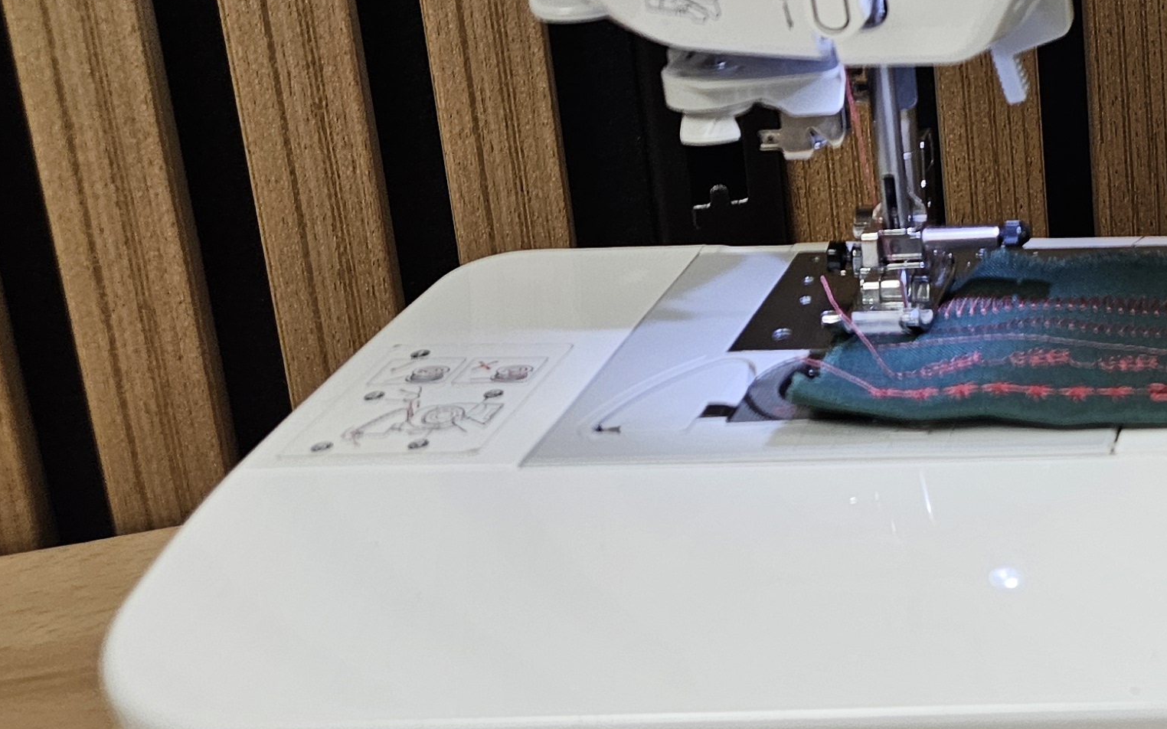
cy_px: -2
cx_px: 1480
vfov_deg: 19.7
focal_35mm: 64
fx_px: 2035
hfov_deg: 27.3
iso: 160
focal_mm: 5.4
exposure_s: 1/190
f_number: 1.8
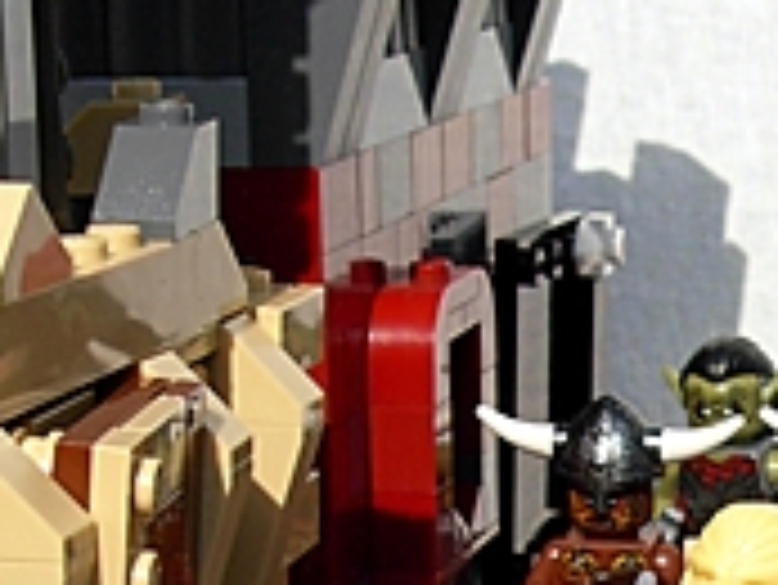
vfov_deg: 8.1
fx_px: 4048
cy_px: 765
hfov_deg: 10.8
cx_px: 976
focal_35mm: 180
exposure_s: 1/527
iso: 79
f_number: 5.4
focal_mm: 8.5
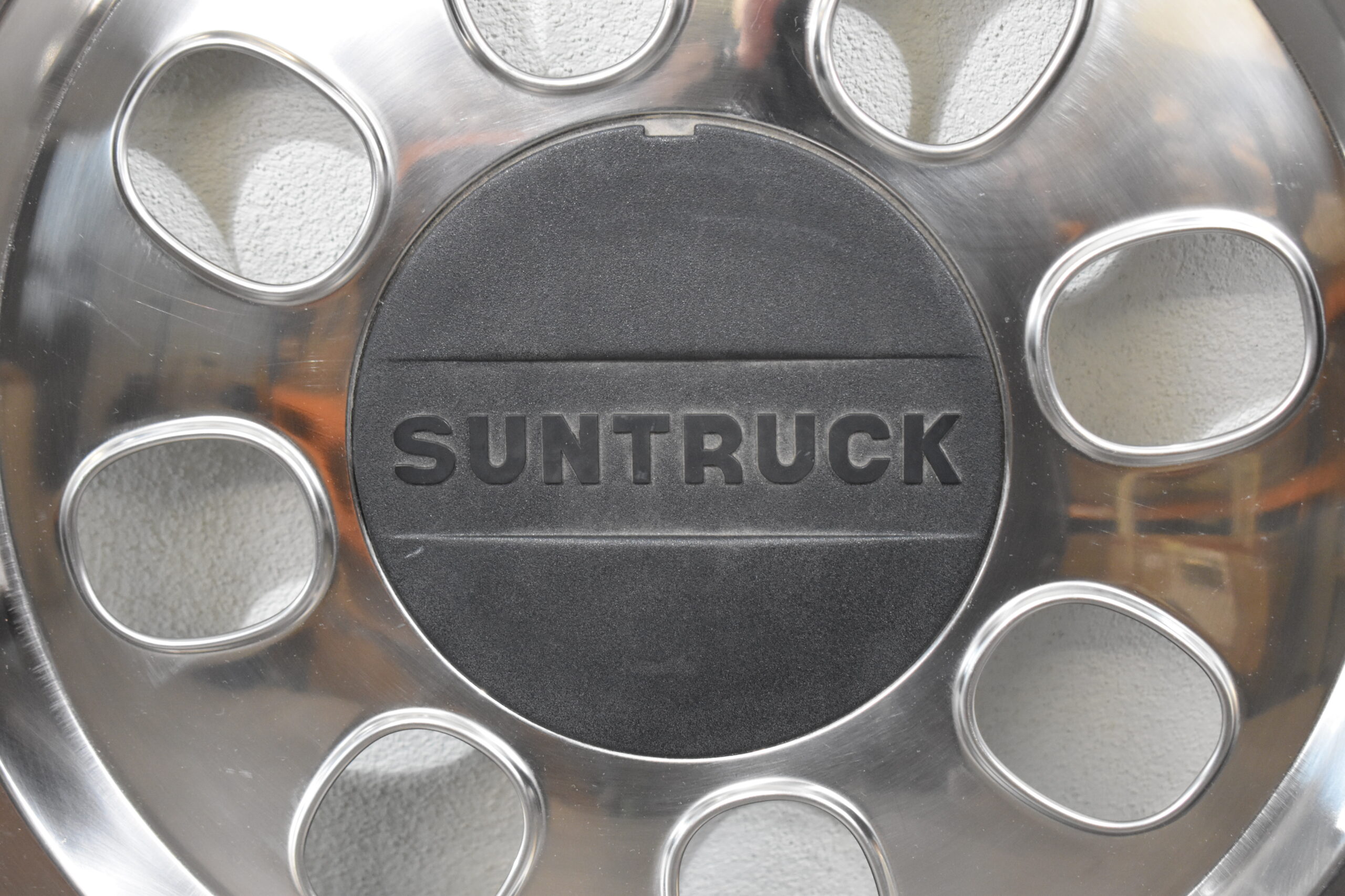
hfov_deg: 24.6
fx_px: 3082
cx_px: 672
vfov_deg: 16.6
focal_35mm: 82
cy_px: 448
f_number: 5.6
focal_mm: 55
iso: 2500
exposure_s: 1/125
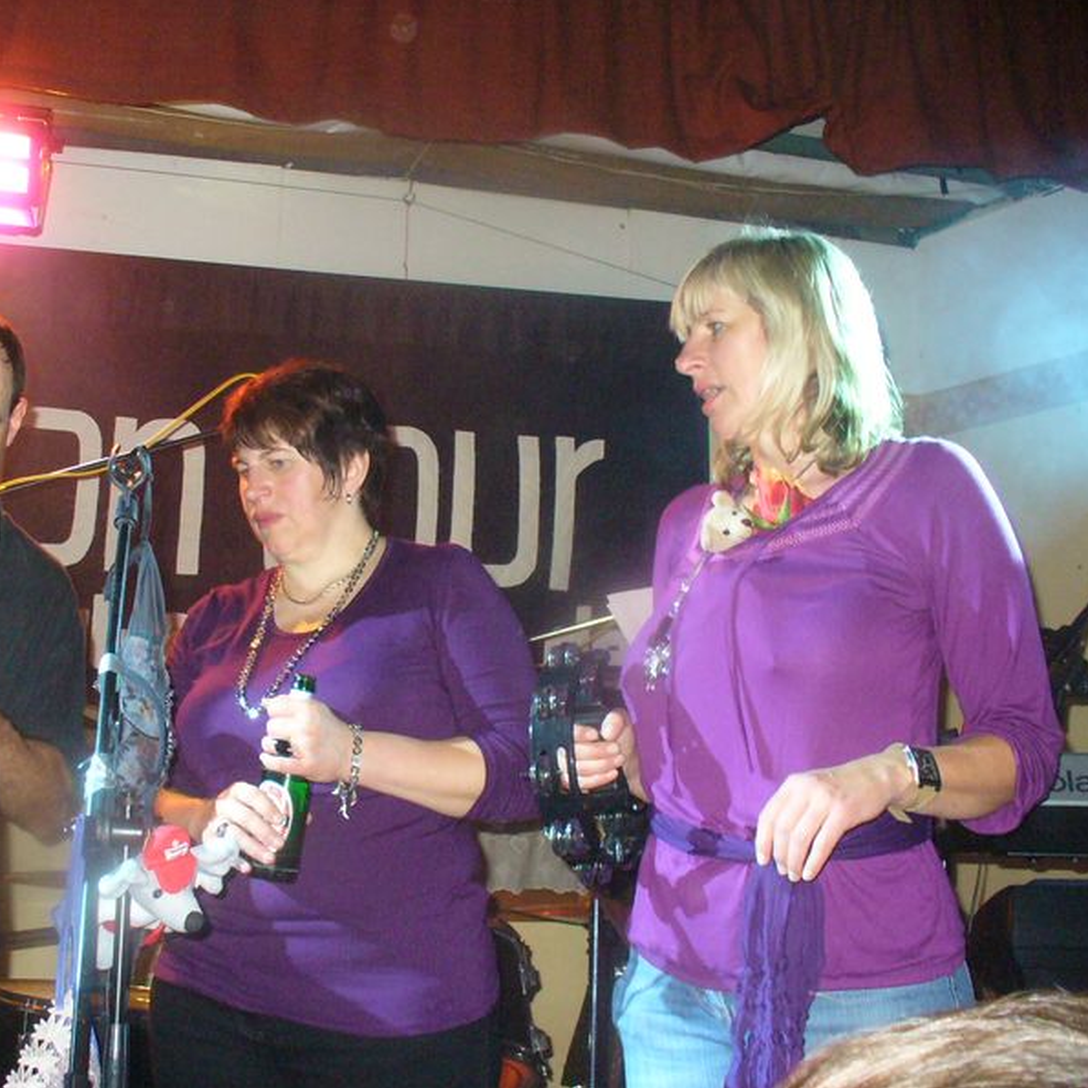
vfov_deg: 38.3
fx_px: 1565
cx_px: 393
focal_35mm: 44
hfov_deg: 38.1
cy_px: 541
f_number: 2.8
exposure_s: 1/60
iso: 400
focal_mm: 6.1
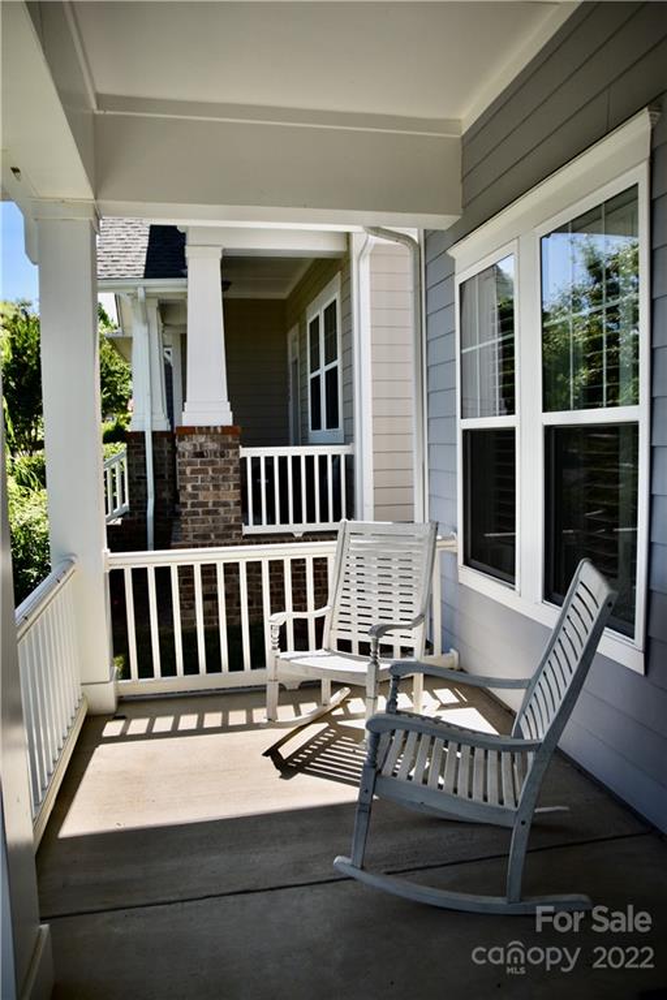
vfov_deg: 70.4
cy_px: 500
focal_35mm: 26
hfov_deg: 50.4
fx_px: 709
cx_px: 334
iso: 125
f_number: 2.8
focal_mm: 17
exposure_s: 1/2000
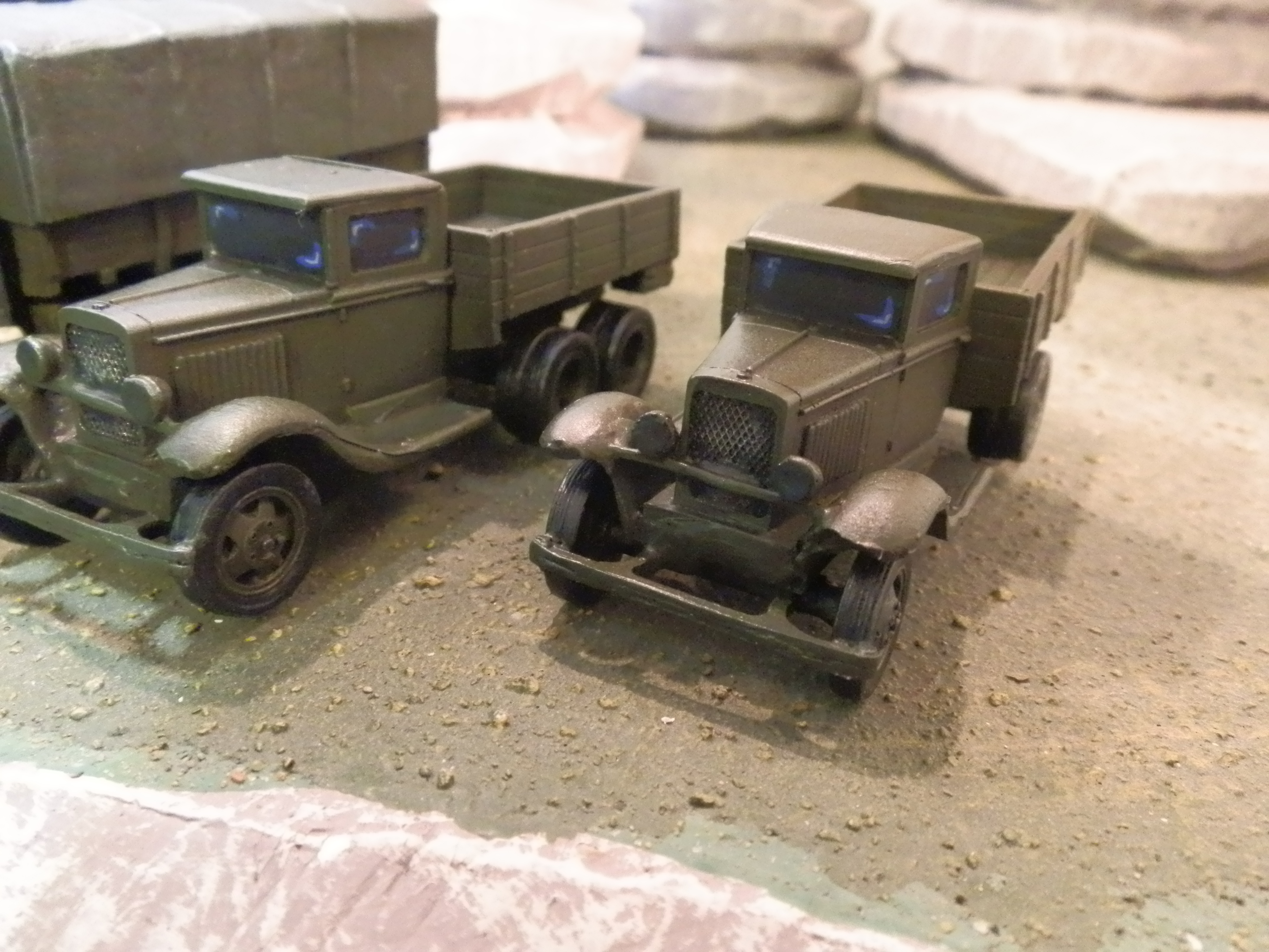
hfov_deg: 63.4
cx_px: 634
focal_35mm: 28
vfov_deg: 49.7
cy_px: 476
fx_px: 1026
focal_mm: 5
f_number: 3.1
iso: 800
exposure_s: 1/15
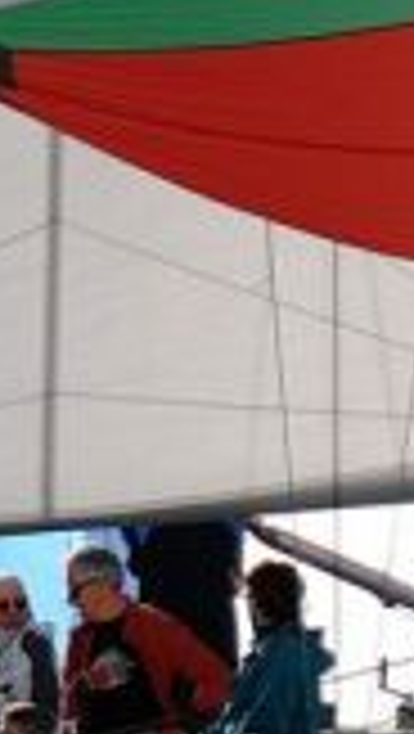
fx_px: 26289
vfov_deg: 1.6
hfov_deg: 0.9
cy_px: 682
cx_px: 522
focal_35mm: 1351
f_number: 5.3
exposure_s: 1/1250
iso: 200
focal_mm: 175
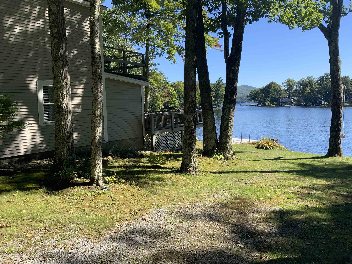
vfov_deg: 48.2
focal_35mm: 29
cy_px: 132
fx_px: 295
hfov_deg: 61.7
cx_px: 176
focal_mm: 3
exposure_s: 1/855
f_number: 1.8
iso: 16
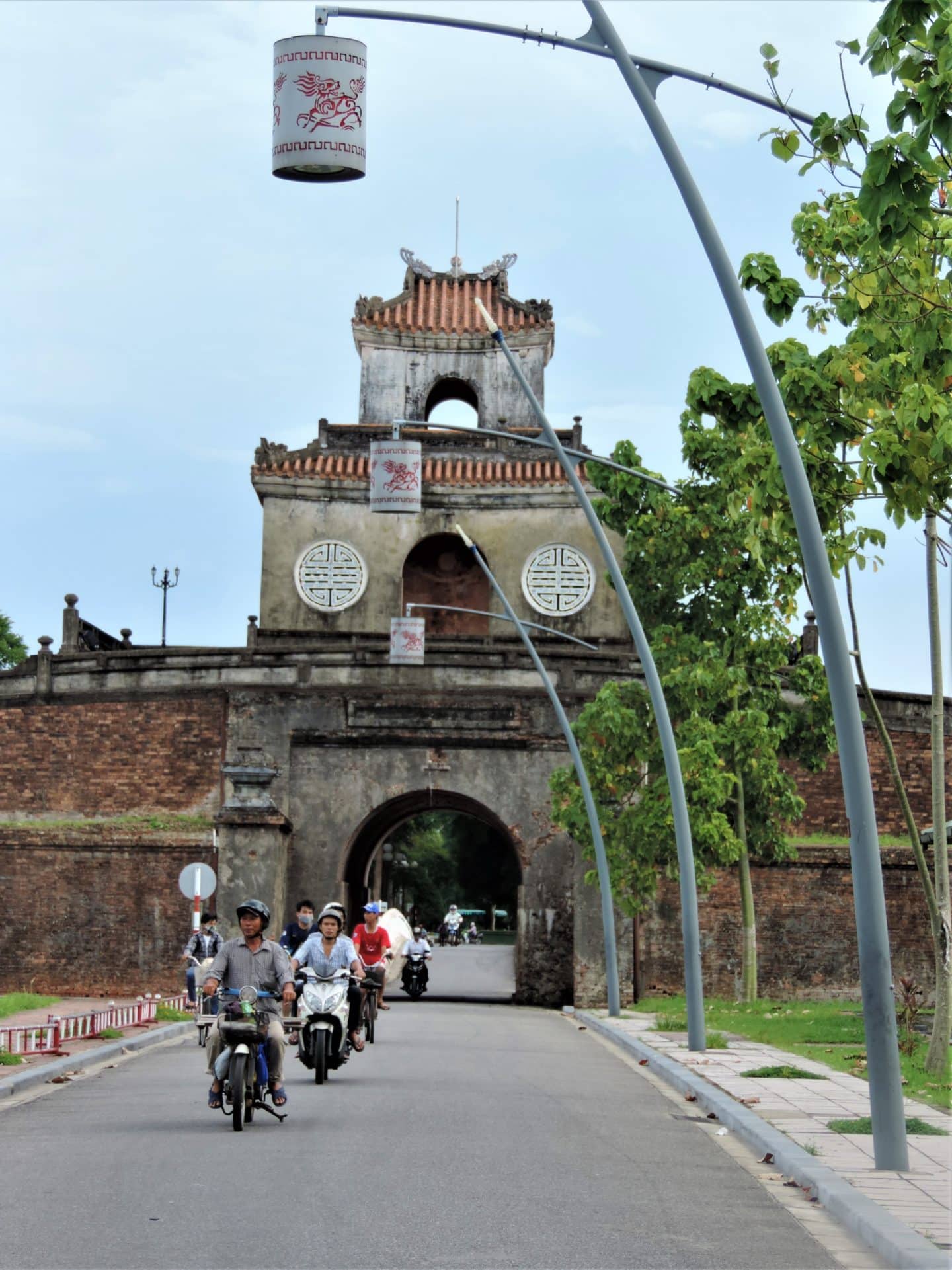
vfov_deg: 18.7
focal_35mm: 105
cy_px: 635
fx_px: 3852
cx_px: 476
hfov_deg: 14.1
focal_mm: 18.7
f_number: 4.2
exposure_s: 1/320
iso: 80
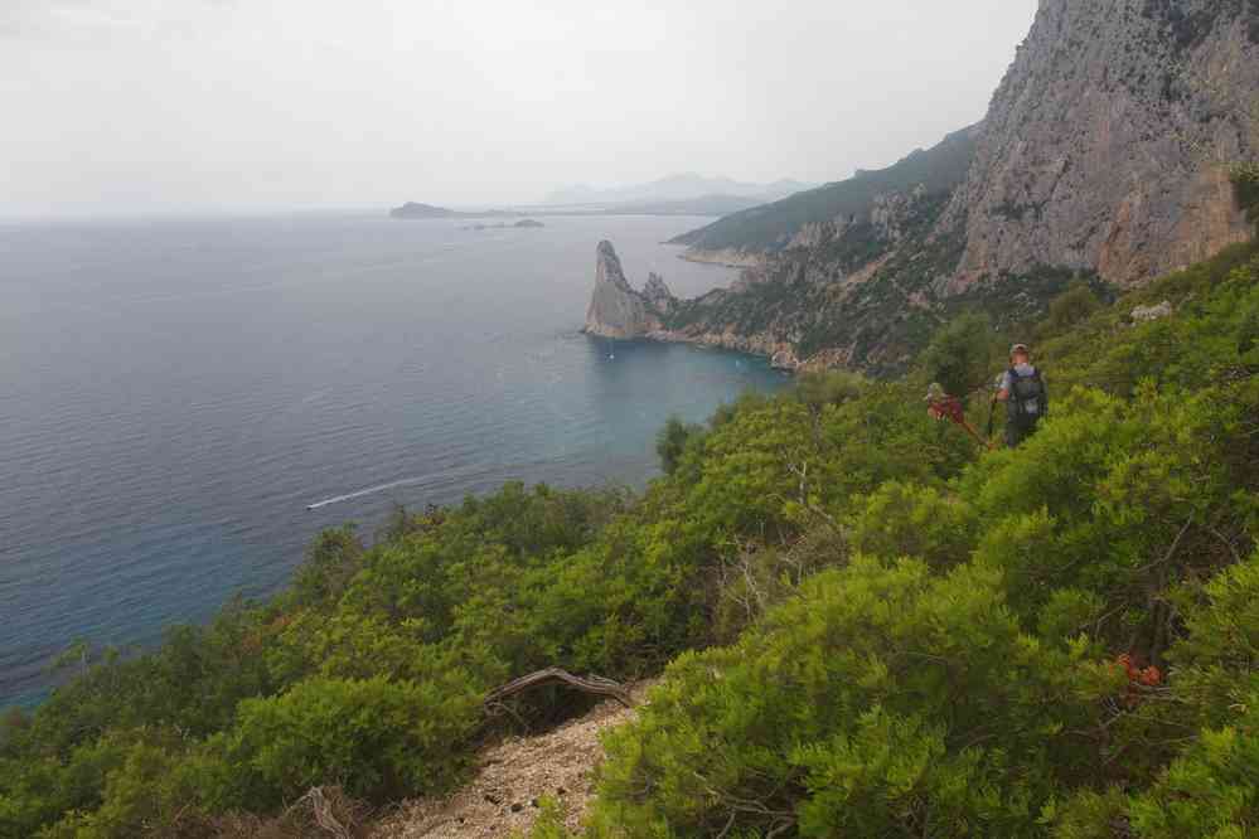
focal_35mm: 34
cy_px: 420
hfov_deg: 55.1
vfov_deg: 38.4
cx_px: 630
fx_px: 1206
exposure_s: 1/60
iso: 200
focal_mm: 23
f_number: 11
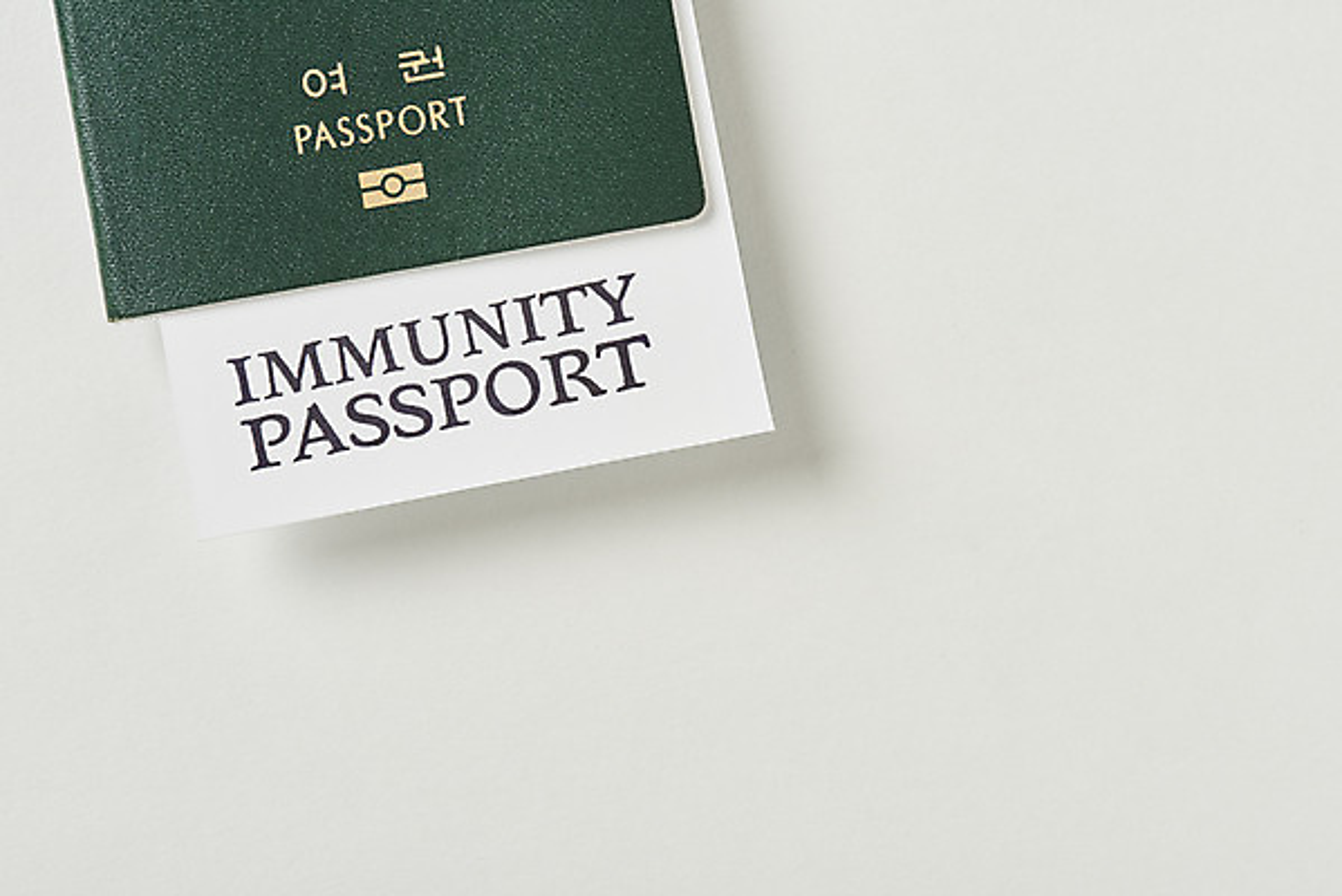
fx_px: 3916
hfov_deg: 19.4
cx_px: 671
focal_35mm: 105
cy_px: 448
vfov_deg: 13.1
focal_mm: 105
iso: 80
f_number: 18
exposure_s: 1/125
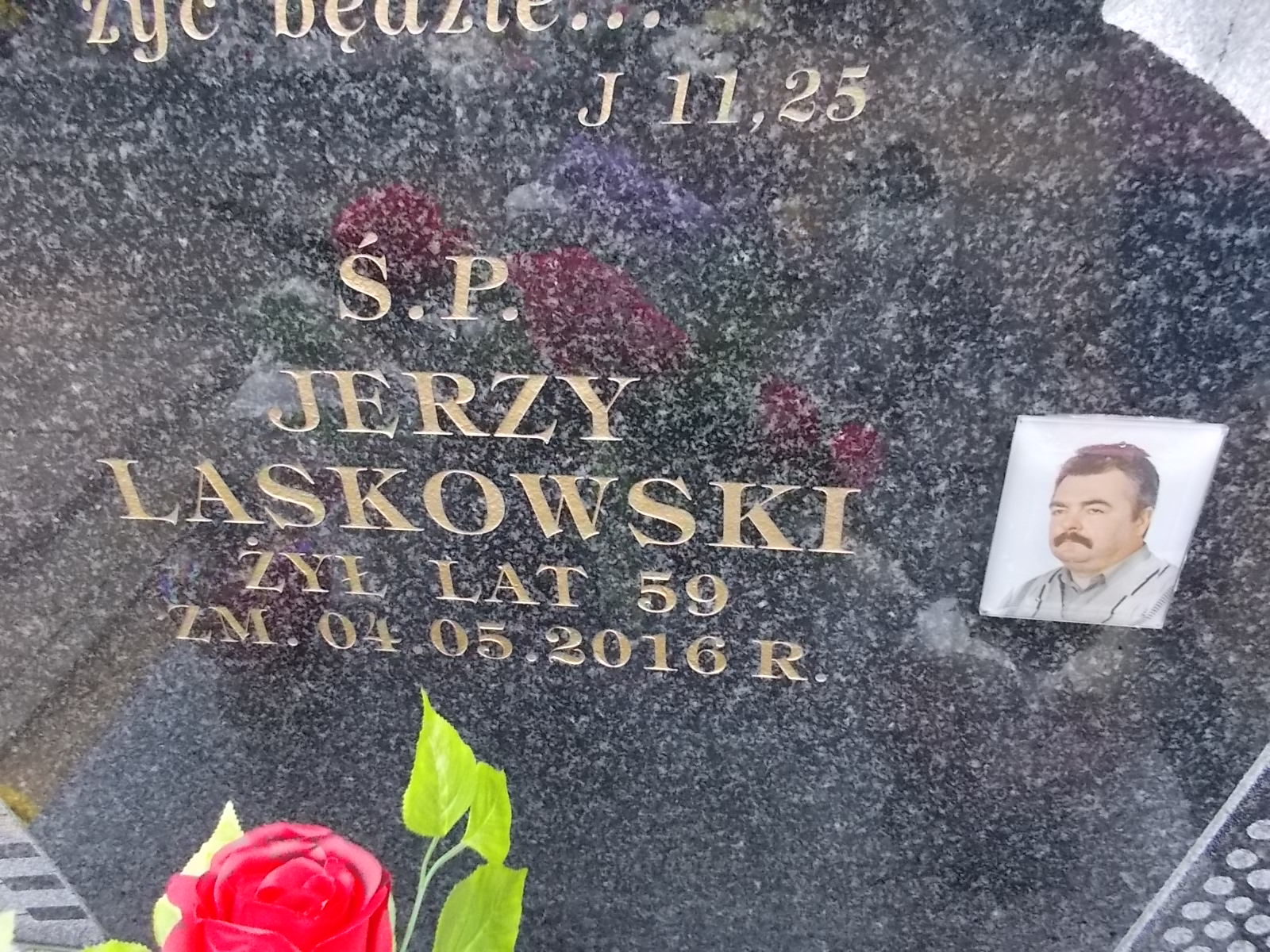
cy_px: 476
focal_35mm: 26
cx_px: 635
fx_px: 954
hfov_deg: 67.3
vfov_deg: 53.1
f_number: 3.2
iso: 400
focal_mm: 4.6
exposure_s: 1/160
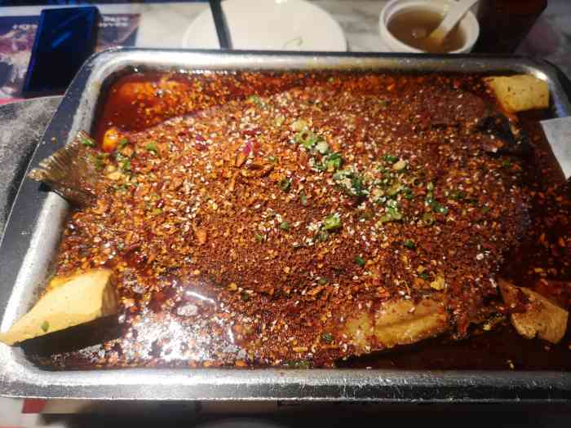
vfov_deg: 51.4
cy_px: 214
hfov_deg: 65.3
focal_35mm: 27
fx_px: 445
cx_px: 286
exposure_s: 1/100
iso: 500
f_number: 1.8
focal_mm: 5.58
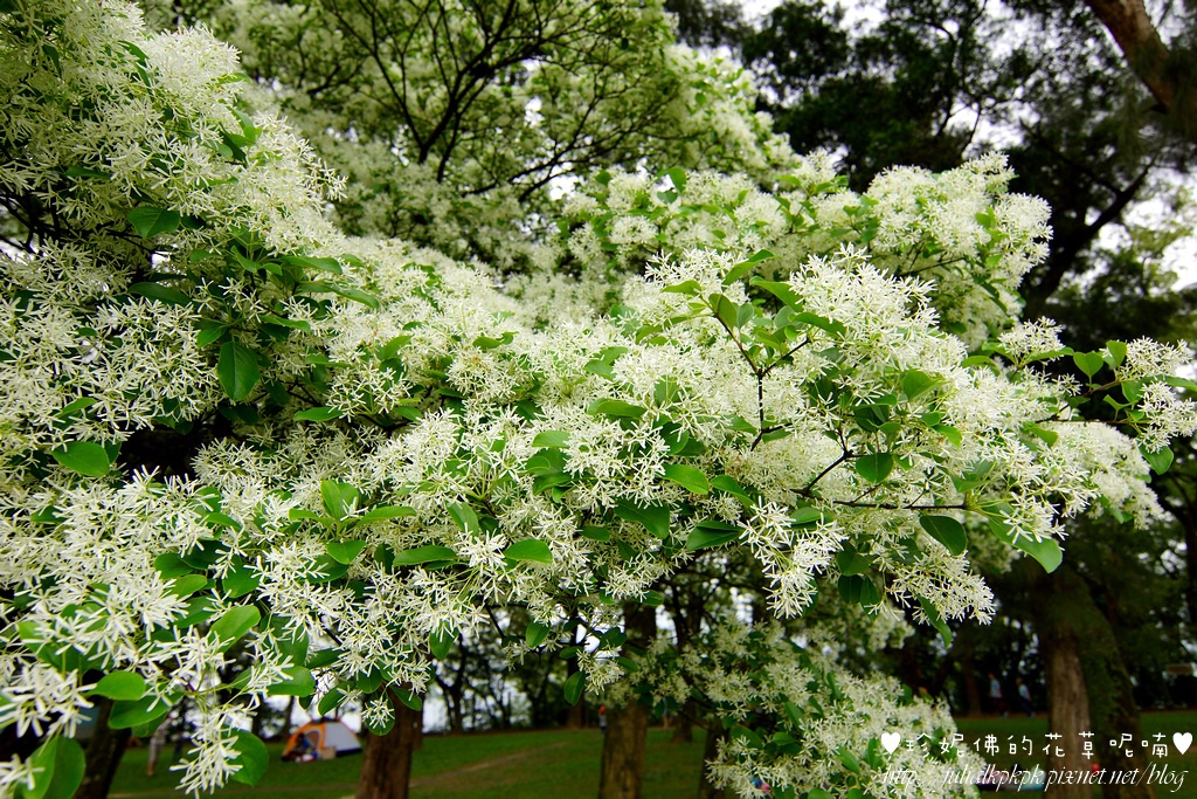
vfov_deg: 63.2
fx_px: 648
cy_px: 400
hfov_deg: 85.4
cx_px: 598
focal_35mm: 20
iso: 200
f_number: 5.6
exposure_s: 1/60
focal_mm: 13
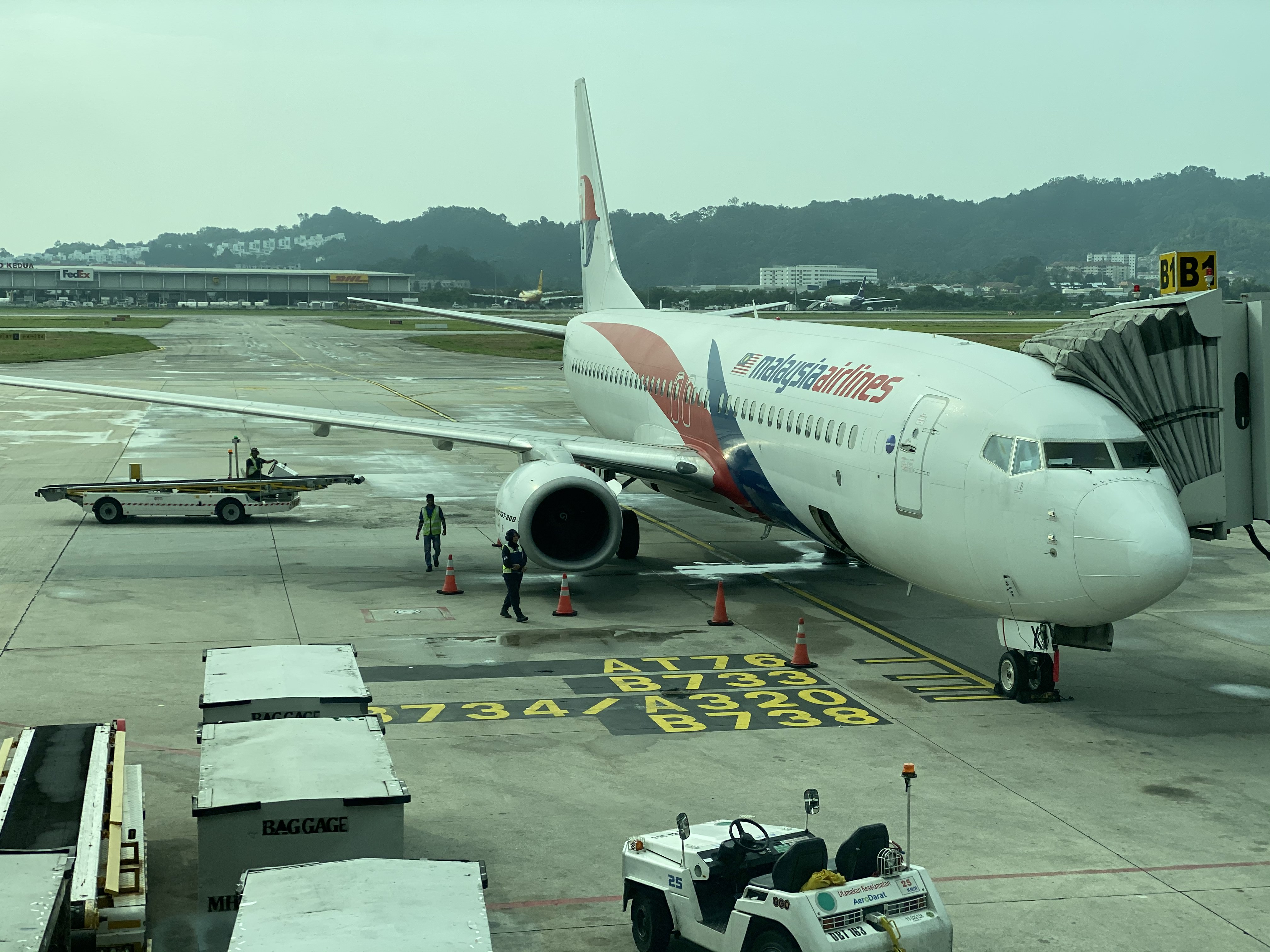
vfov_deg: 28.0
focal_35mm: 52
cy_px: 476
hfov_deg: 36.8
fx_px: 1908
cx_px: 635
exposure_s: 1/1497
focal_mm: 6
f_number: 2
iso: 20
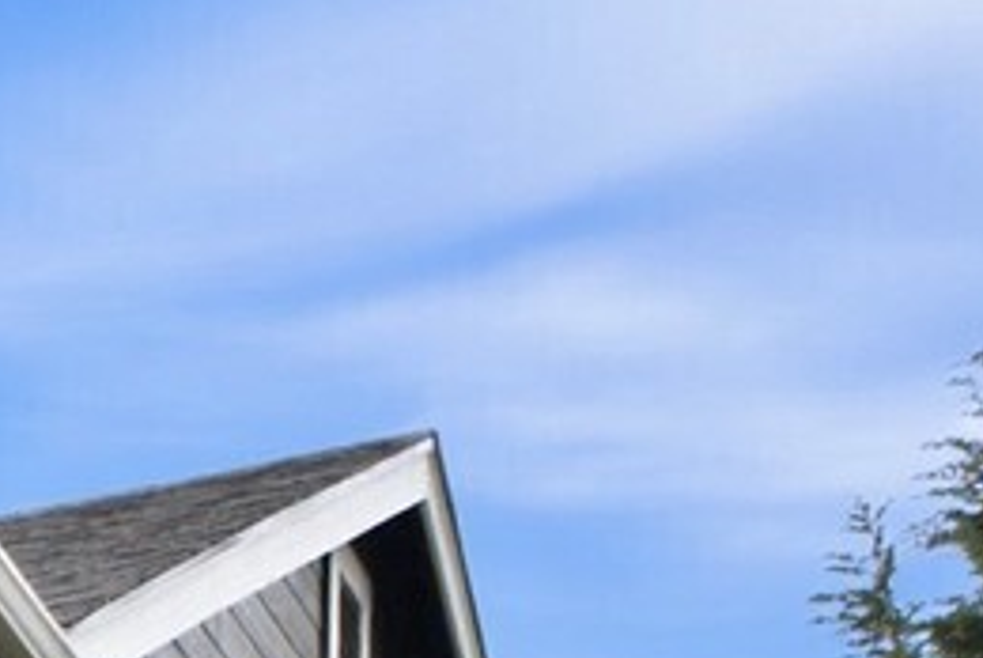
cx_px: -2127
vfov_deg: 7.0
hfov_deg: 8.7
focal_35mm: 189
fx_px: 5166
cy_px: 1401
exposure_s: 1/40
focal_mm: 29
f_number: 9
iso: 400
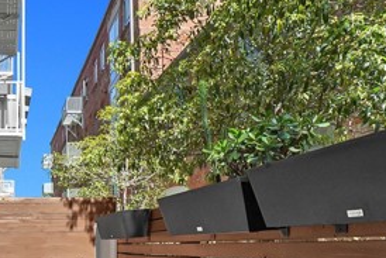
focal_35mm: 35
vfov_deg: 35.0
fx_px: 375
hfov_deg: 47.2
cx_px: 18
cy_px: 247
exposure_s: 1/1000
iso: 800
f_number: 8
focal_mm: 10
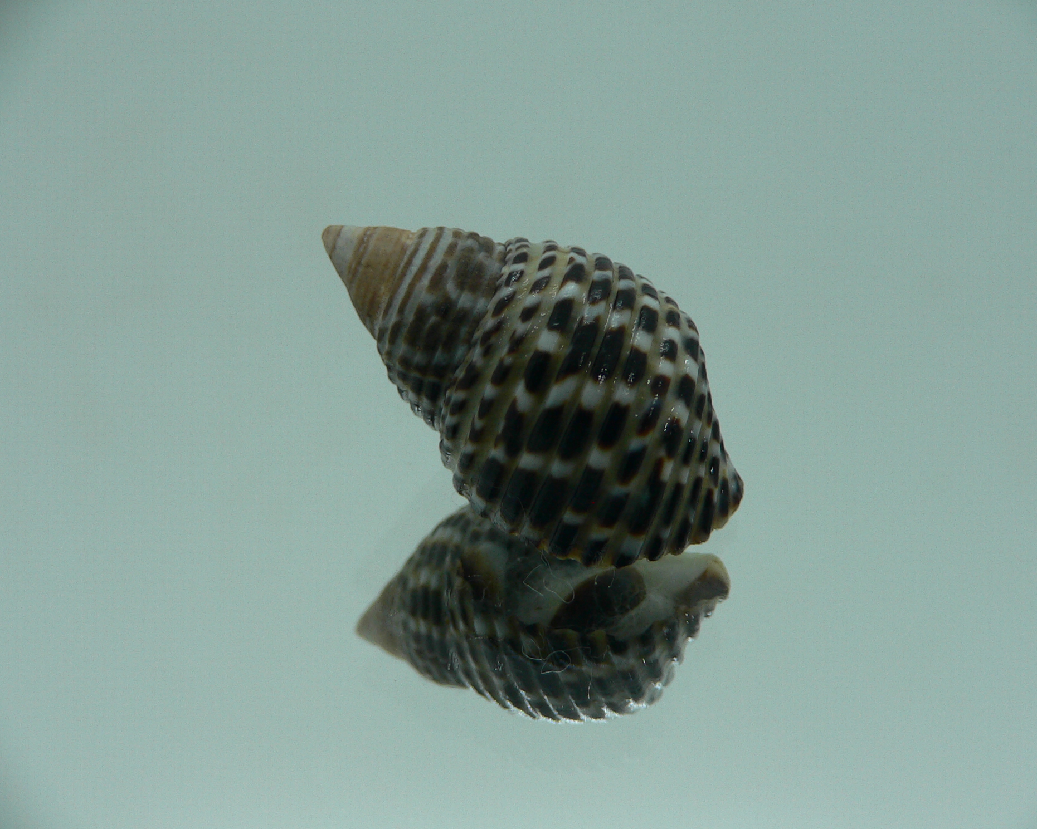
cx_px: 530
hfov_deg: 49.1
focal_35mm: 37
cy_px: 420
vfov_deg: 40.1
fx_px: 1136
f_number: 2.8
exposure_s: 1/60
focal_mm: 4.6
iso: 80
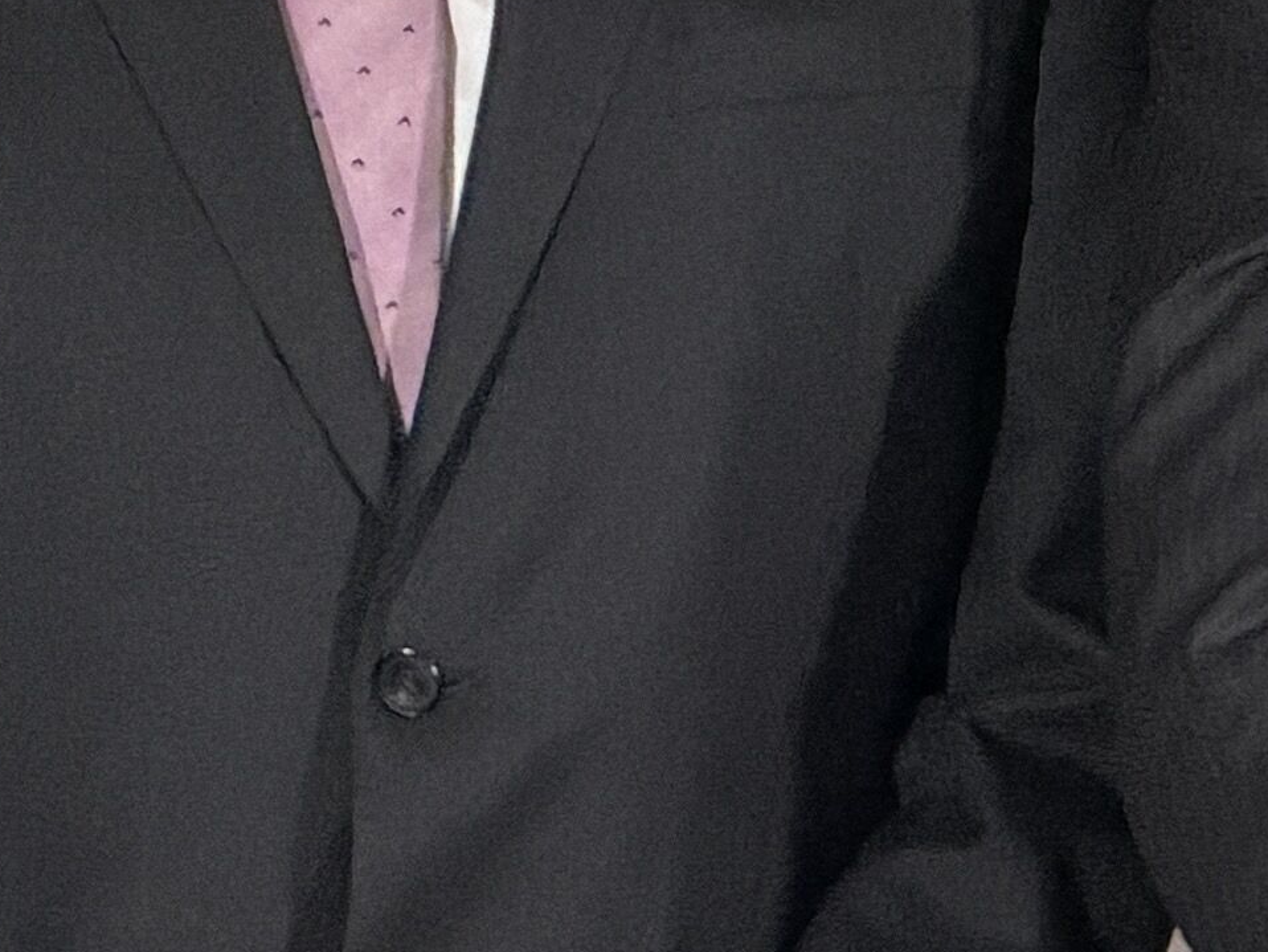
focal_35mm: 596
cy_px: -79
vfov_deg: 2.5
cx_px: 1346
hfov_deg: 3.3
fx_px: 21837
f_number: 2.8
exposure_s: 1/60
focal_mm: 16.89
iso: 640
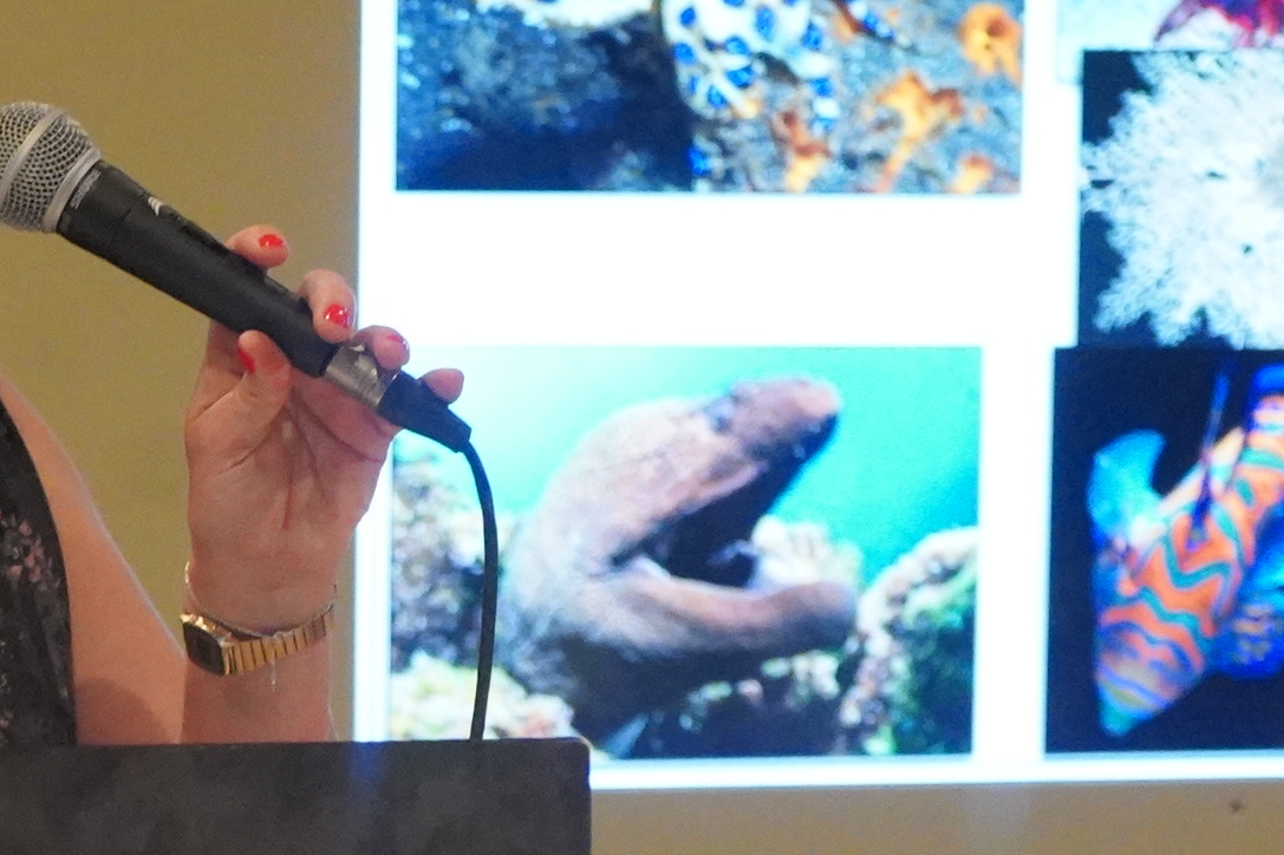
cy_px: 971
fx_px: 5812
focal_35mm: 163
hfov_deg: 12.4
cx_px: -69
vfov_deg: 8.3
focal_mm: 45
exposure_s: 1/160
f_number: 5
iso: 12800
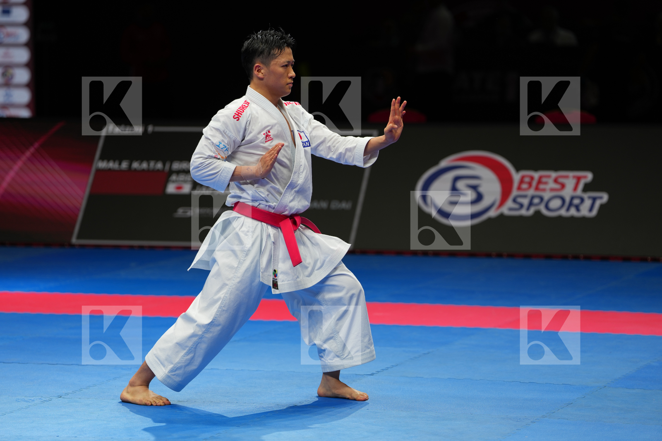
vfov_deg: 9.0
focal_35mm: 153
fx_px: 2813
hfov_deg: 13.4
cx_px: 331
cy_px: 220
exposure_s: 1/500
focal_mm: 153
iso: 200
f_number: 2.8
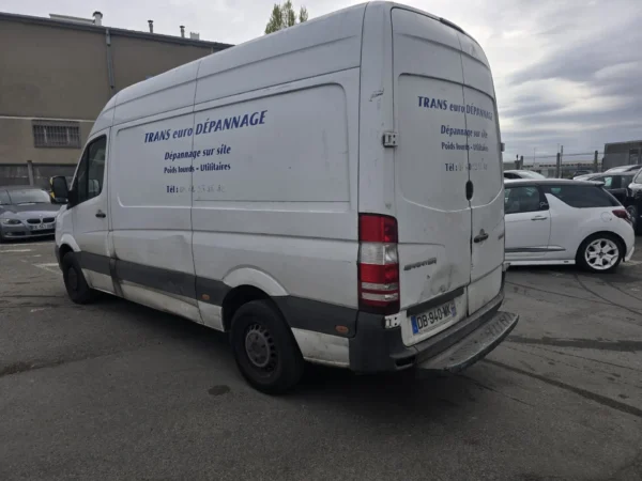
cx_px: 321
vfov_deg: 58.9
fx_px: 427
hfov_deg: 73.9
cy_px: 240
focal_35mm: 23
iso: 12
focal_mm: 6.3
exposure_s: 1/799
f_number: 1.7
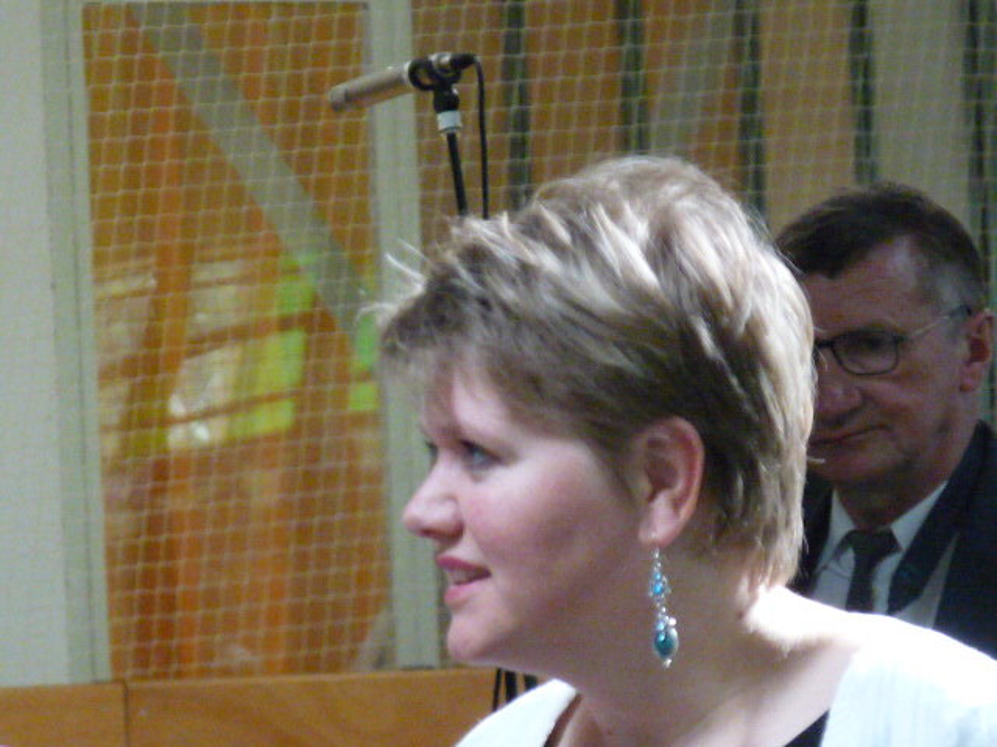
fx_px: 11693
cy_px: 374
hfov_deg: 4.9
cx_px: 498
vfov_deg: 3.7
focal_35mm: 406
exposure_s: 1/200
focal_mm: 40.5
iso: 800
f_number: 3.7
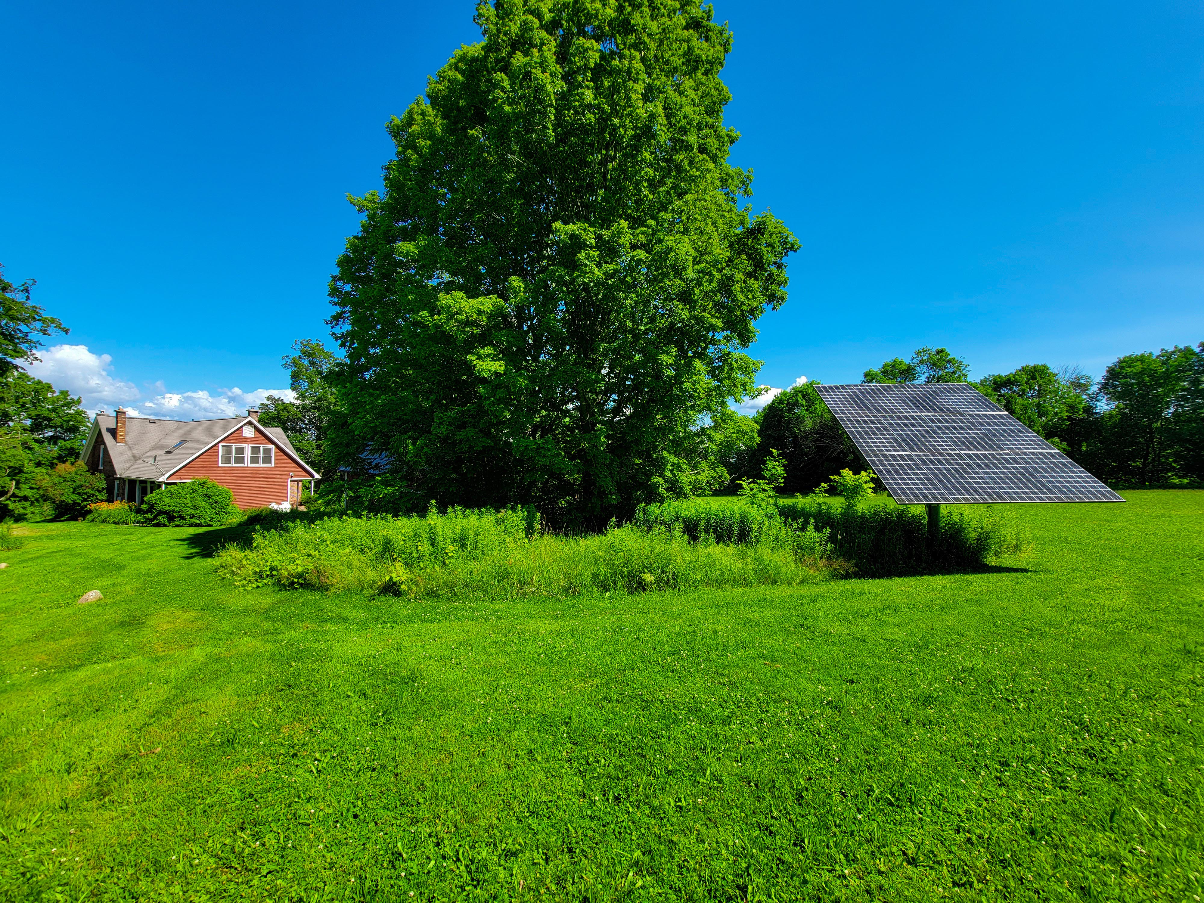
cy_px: 452
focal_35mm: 13
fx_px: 452
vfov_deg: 89.9
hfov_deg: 106.2
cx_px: 602
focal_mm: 2.2
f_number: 2.2
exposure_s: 1/950
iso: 50
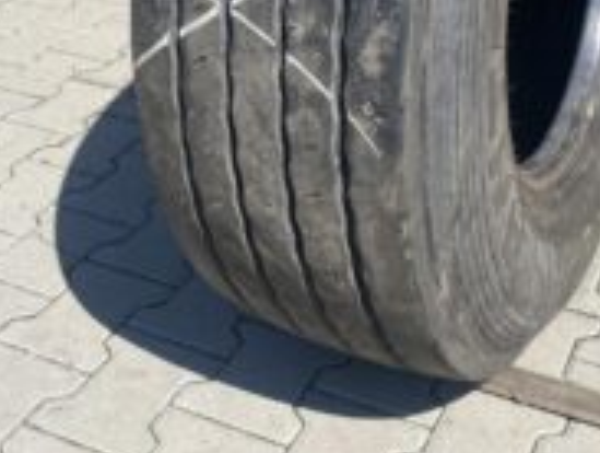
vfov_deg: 22.7
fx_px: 1059
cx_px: 321
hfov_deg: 31.6
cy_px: -51
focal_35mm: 61
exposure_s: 1/2028
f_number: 1.8
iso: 32
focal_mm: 4.25
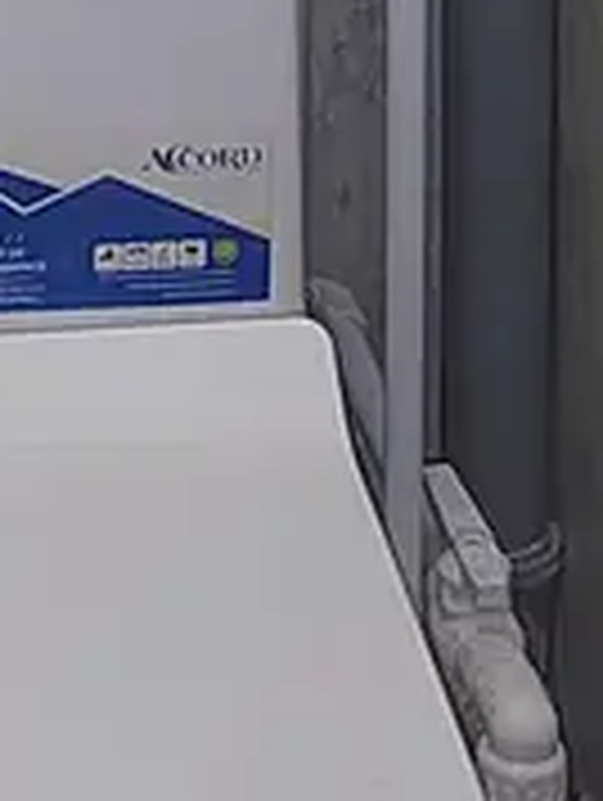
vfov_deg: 12.1
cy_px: -432
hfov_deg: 9.4
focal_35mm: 155
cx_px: -162
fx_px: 3591
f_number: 1.9
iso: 1463
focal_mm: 5.52
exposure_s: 1/100
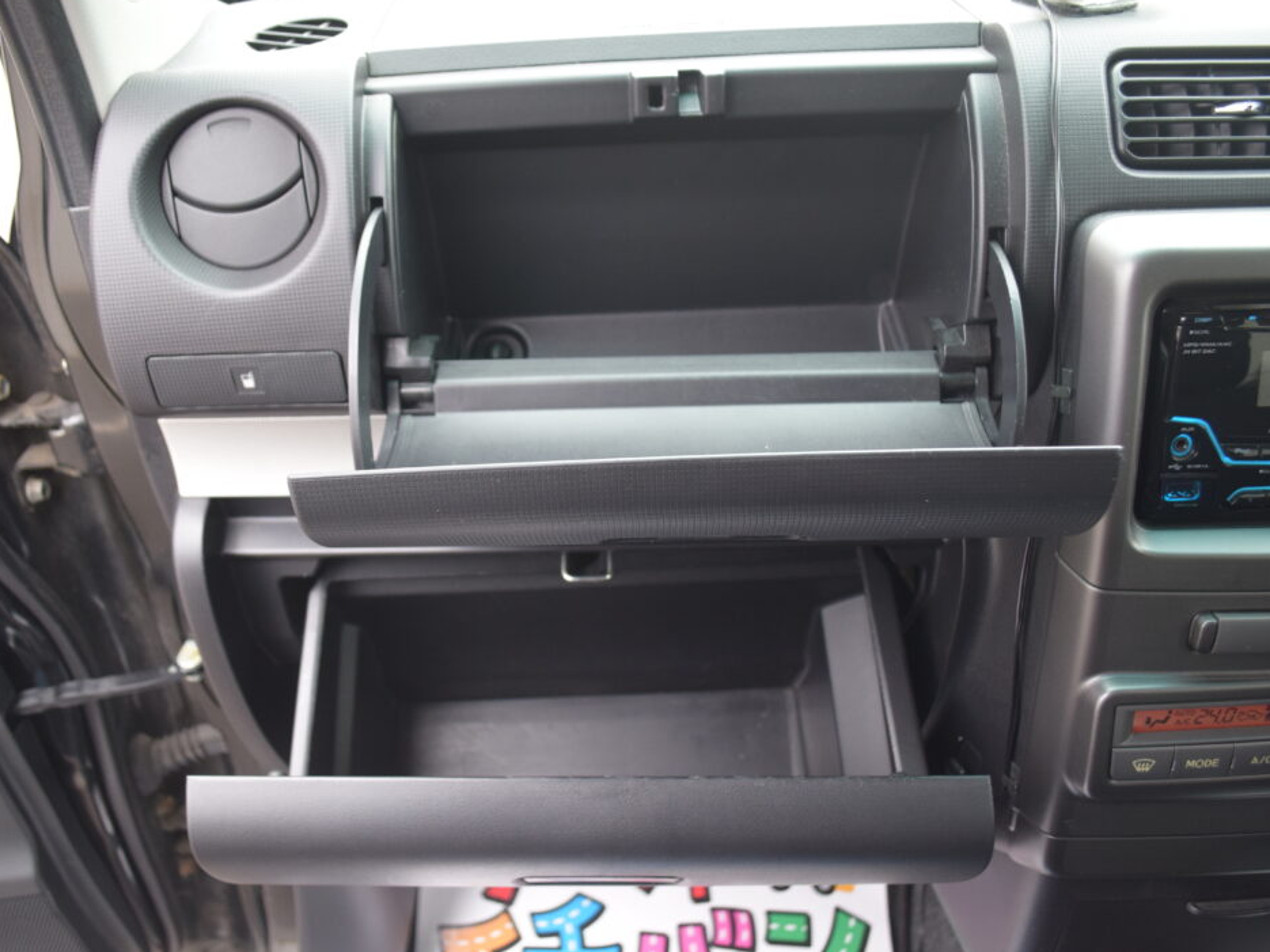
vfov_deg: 46.8
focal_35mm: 30
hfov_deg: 59.9
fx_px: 1101
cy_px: 481
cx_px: 575
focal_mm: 18
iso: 640
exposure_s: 1/60
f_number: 3.5
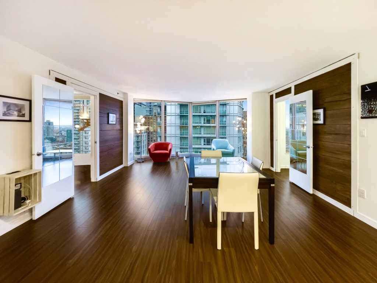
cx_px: 188
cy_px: 142
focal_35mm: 13
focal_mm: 1.5
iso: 160
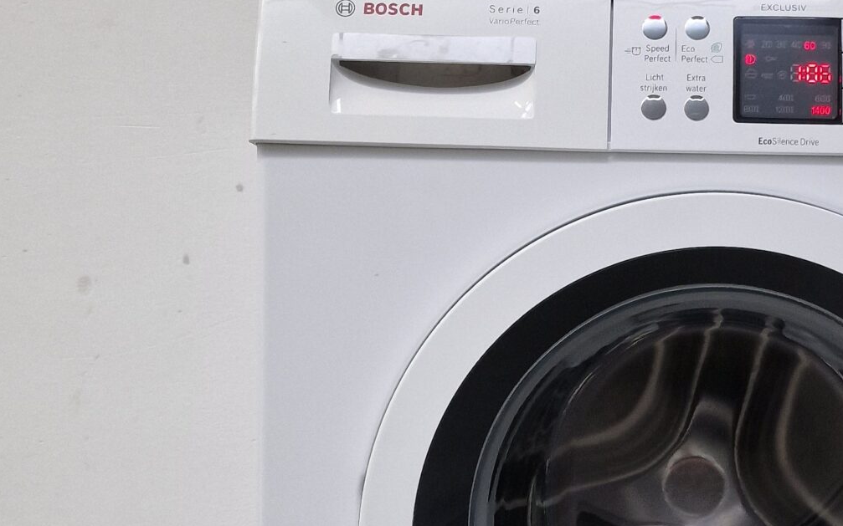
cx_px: 691
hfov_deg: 32.0
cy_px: 408
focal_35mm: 62
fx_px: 1424
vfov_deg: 20.7
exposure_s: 1/100
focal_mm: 6.4
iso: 200
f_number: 1.8
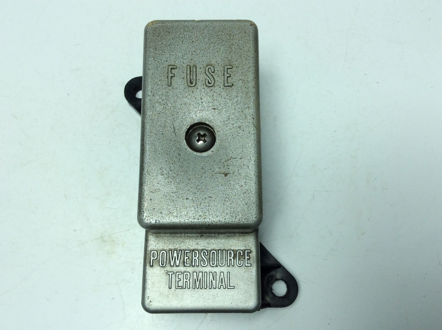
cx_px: 221
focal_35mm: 32
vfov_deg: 44.1
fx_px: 408
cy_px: 165
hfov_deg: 56.9
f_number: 2.4
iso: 32
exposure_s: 1/539
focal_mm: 3.3
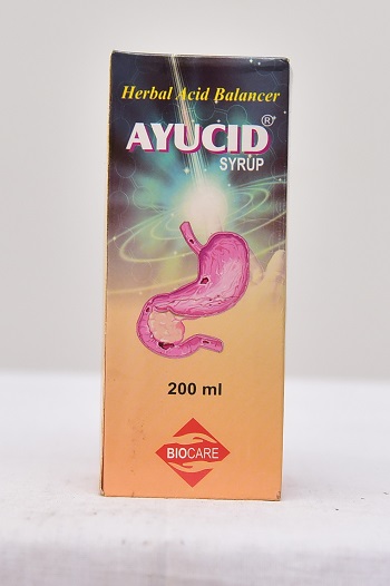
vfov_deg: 28.9
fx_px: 1139
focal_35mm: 70
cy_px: 293
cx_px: 195
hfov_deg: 19.4
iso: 1600
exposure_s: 1/125
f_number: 4.5
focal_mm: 70
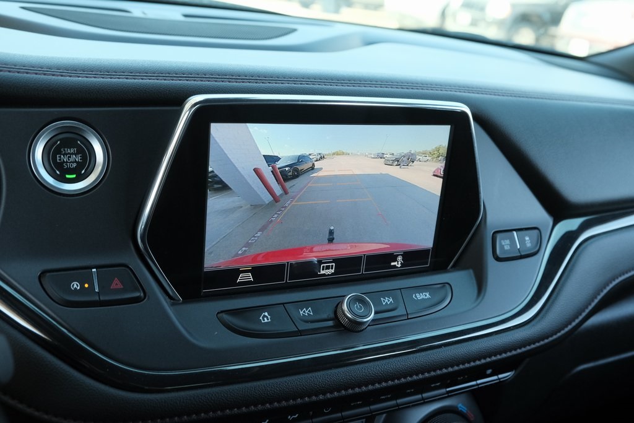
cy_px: 212
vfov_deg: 35.1
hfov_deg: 50.7
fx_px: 669
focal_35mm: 38
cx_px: 317
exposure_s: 1/400
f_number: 5
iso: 2500
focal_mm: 25.4
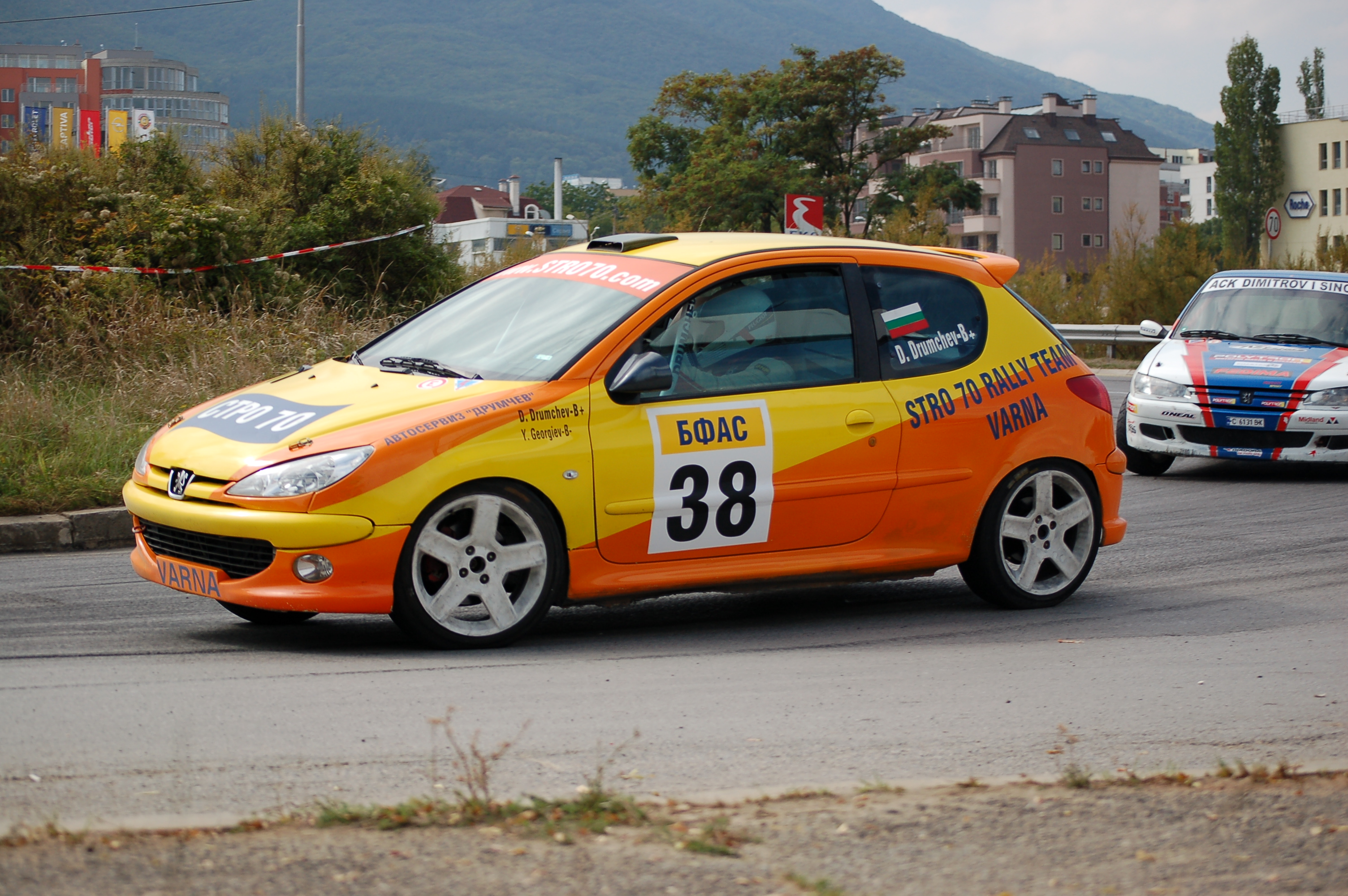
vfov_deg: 16.5
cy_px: 448
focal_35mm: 82
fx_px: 3086
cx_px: 674
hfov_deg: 24.6
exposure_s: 1/1000
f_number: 4.5
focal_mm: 55
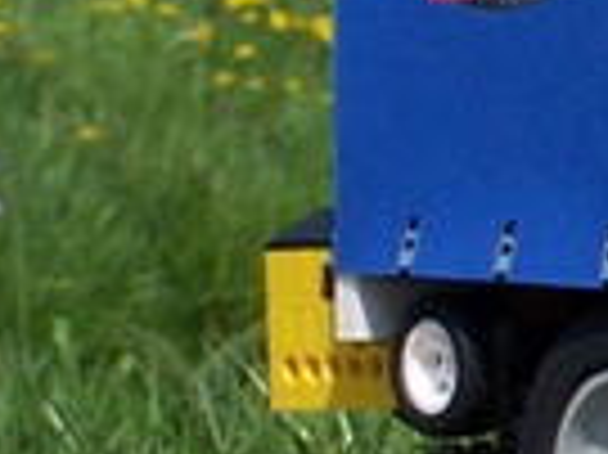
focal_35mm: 389
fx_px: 6826
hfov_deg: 5.0
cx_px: 1351
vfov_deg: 3.8
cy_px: 76
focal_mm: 13.7
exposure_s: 1/800
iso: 80
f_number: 5
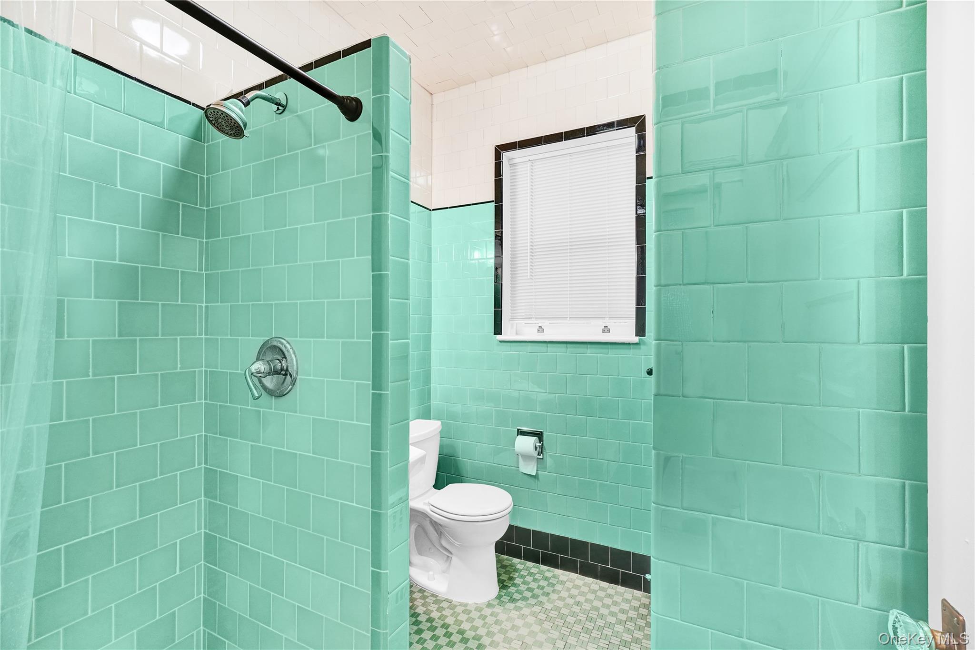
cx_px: 488
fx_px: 406
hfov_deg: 100.4
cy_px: 325
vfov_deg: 77.3
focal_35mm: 15
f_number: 8
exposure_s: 1/25
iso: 320
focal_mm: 10
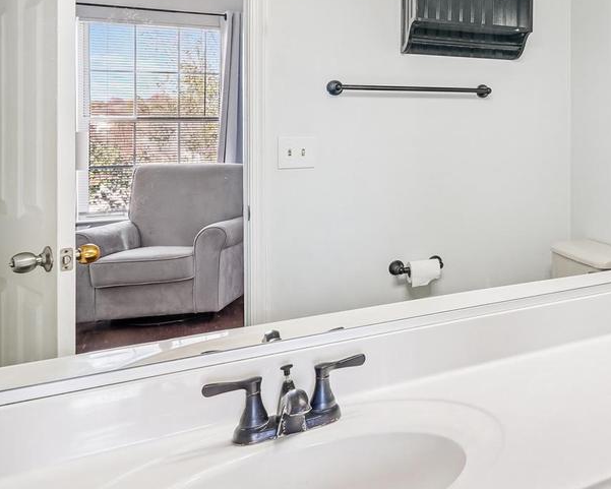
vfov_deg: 39.9
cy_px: 115
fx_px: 651
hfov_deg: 40.9
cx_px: 664
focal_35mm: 36
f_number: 8
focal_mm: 16
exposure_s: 1/1.67
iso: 100
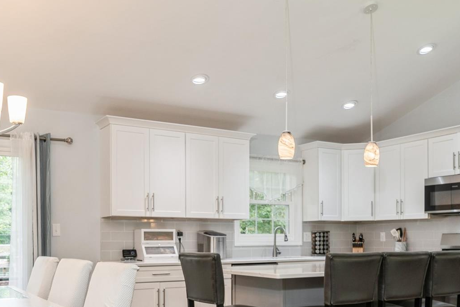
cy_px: 231
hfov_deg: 50.6
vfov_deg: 34.3
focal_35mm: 38
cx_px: 204
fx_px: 486
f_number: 8
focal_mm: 19
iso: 200
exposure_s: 1/10
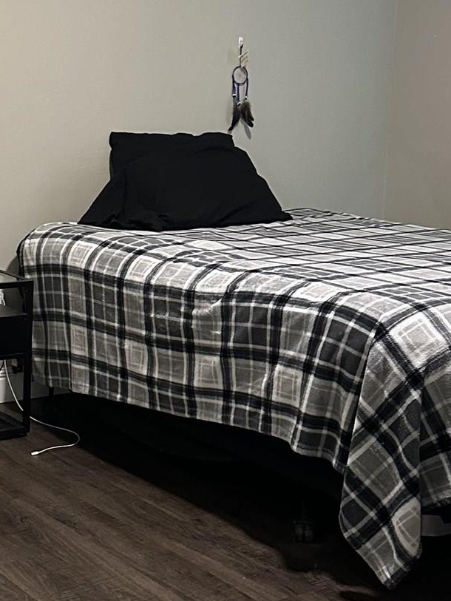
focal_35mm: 68
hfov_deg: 21.5
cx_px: 138
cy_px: 247
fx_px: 1181
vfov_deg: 28.5
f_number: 1.78
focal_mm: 6.86
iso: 500
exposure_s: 1/60
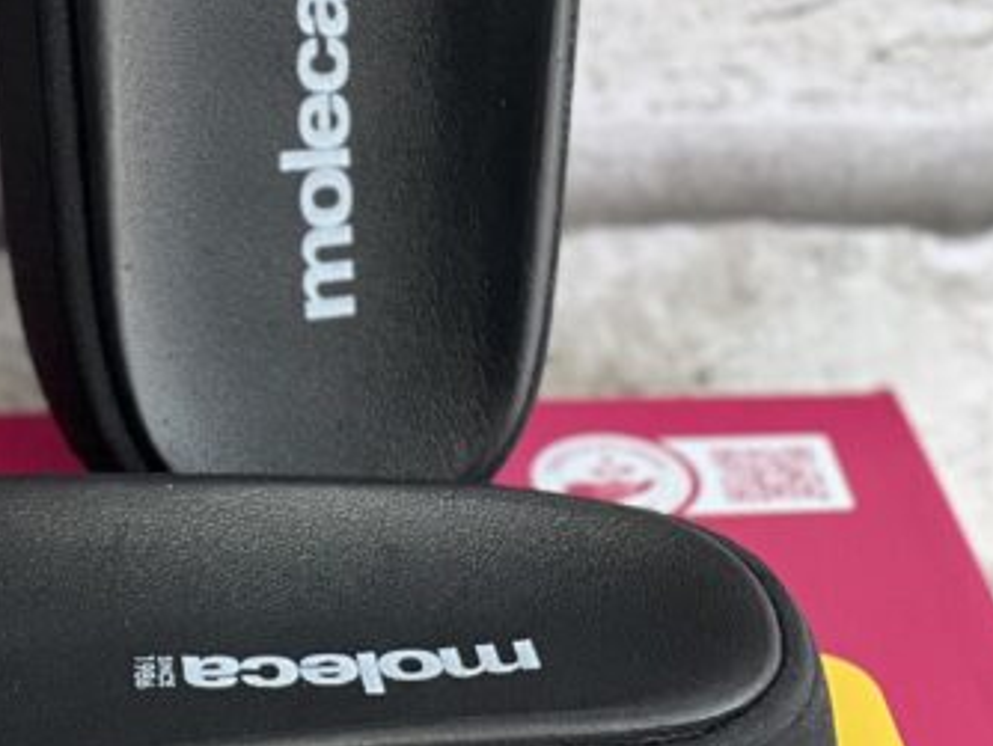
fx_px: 6172
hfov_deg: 9.1
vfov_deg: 6.8
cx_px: -24
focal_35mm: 215
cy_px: -263
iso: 200
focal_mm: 9
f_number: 2.8
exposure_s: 1/120
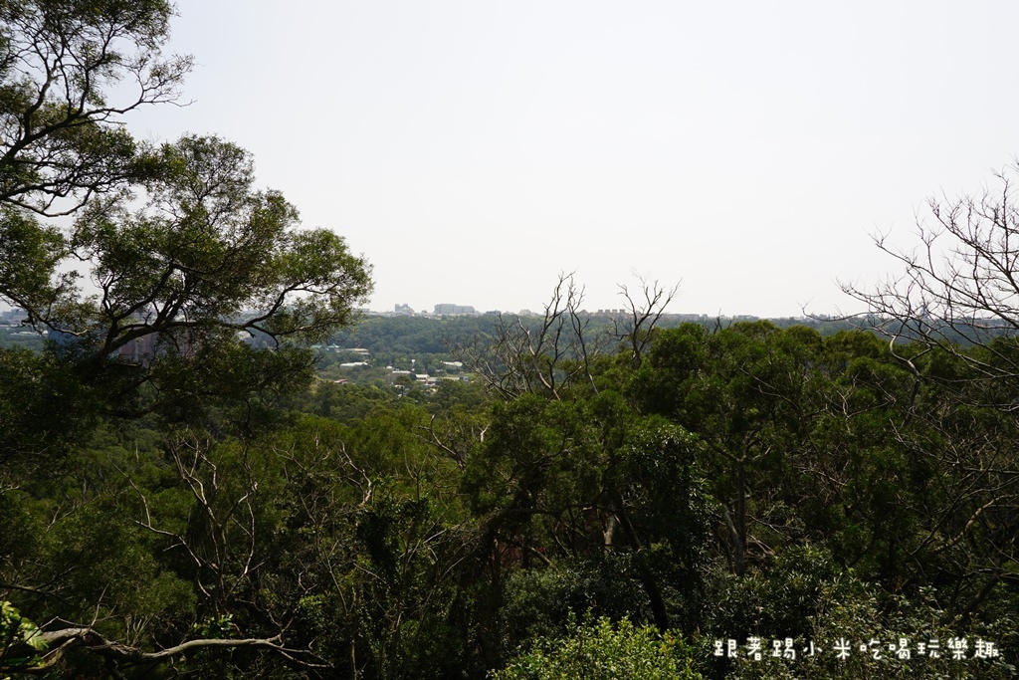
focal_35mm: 24
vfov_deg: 53.1
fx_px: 679
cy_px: 340
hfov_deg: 73.7
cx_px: 510
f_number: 11
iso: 100
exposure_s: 1/160
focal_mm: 16
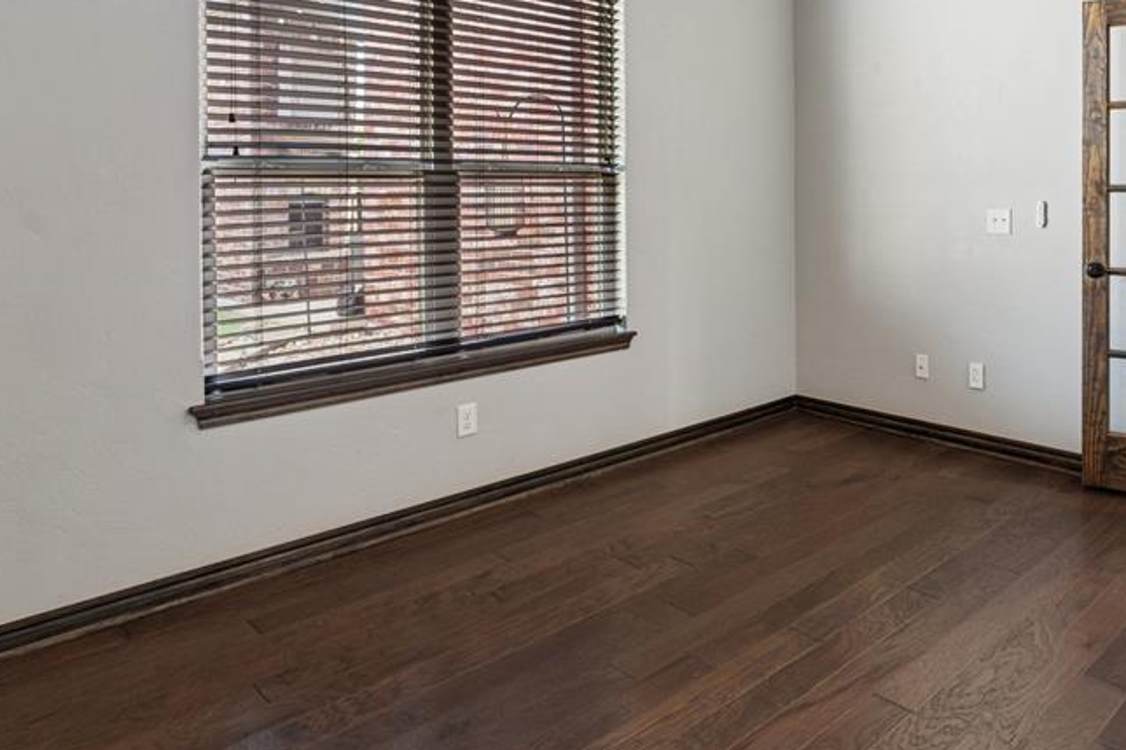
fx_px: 844
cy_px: 196
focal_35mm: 27
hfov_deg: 63.6
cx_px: 840
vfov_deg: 46.3
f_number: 7.1
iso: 200
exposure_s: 1/15
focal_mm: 17
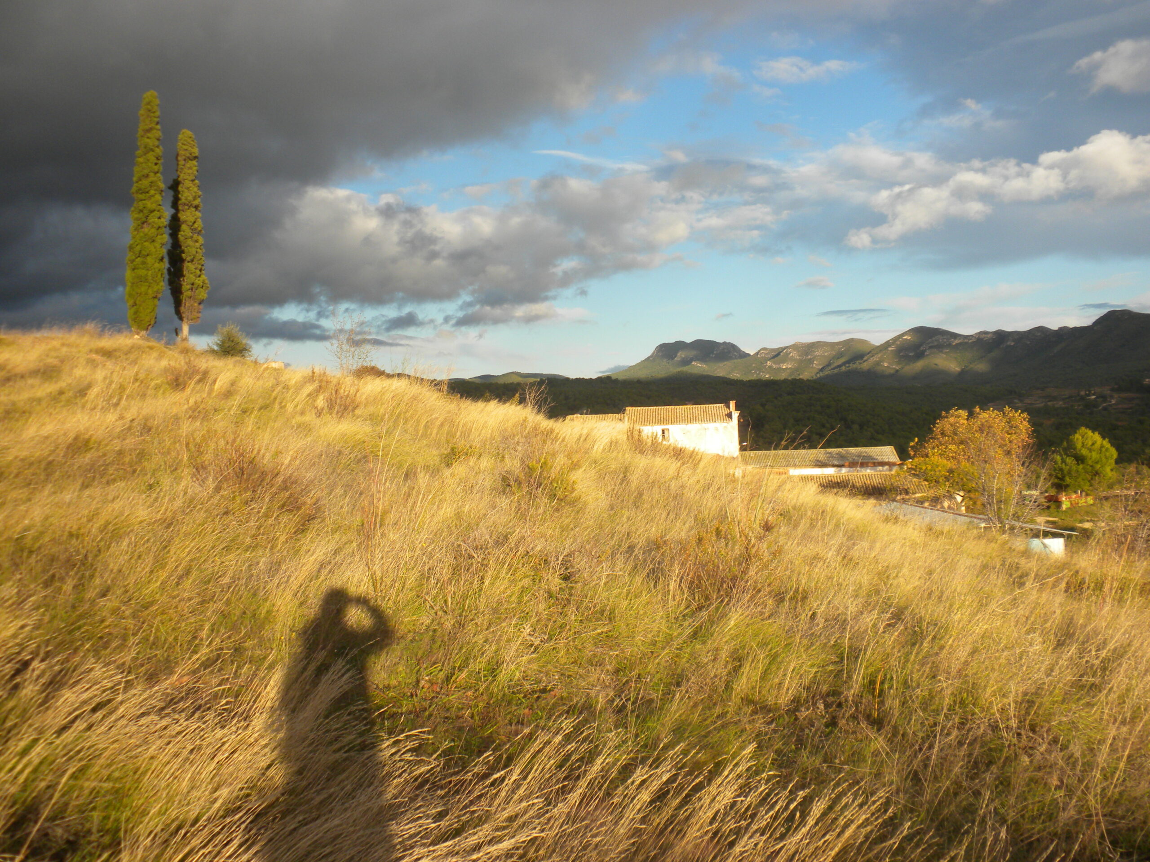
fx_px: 1229
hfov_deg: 50.1
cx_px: 575
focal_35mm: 37
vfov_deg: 38.7
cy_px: 431
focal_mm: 6.6
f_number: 3.5
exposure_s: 1/447
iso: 64
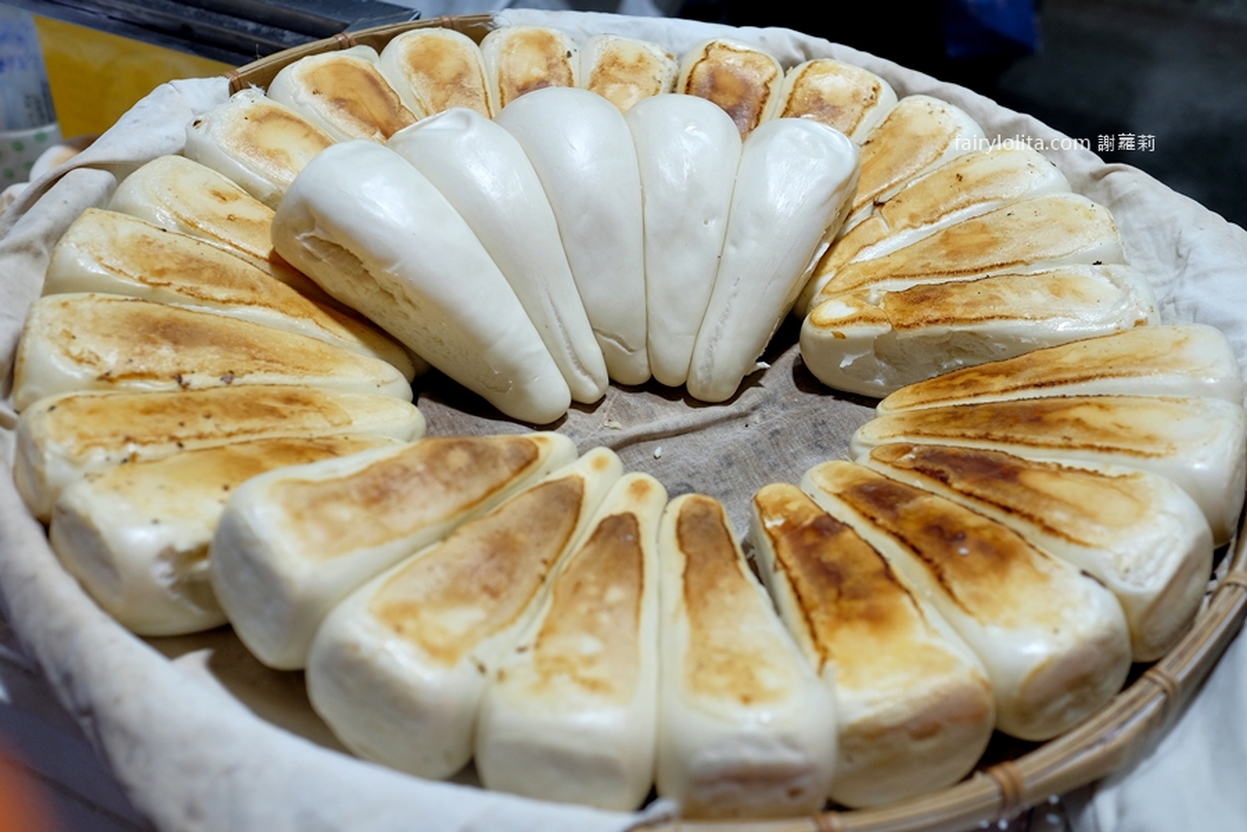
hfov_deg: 54.4
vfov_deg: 37.9
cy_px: 416
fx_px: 1212
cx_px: 624
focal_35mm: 35
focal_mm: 23
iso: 500
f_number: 3.6
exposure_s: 1/210
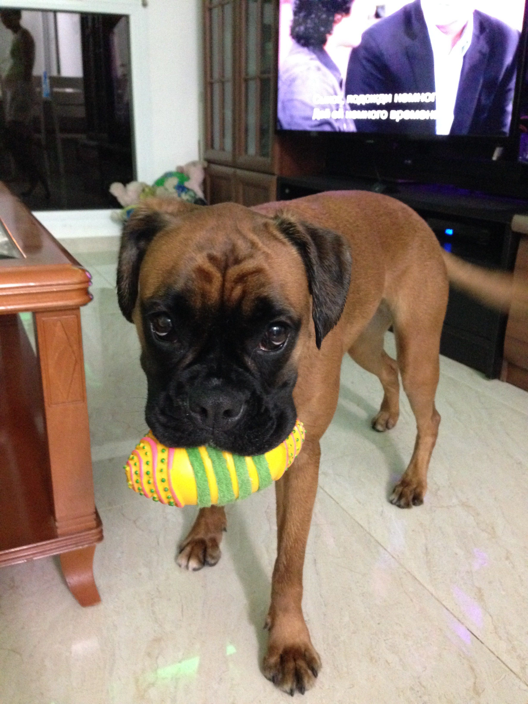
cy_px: 352
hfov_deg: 42.9
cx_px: 264
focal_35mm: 33
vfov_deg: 55.4
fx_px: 671
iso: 640
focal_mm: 4.12
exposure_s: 1/15
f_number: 2.4
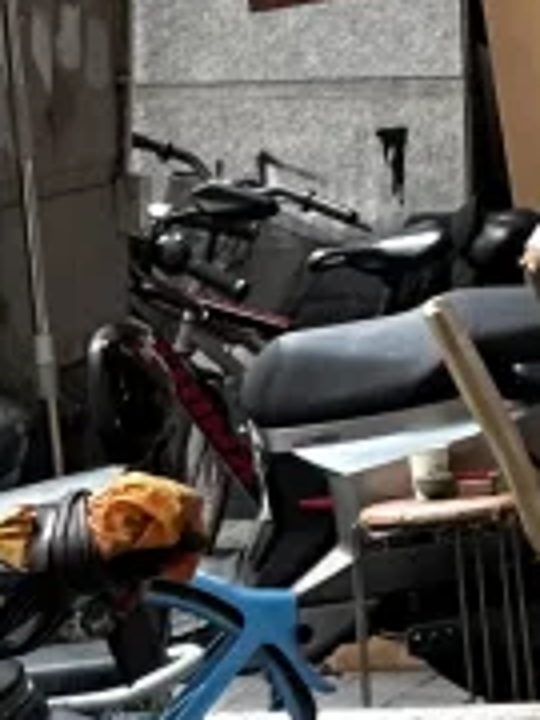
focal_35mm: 617
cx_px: 1044
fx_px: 12833
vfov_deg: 3.2
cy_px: -684
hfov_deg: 2.4
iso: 80
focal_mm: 9
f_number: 2.8
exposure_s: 1/99
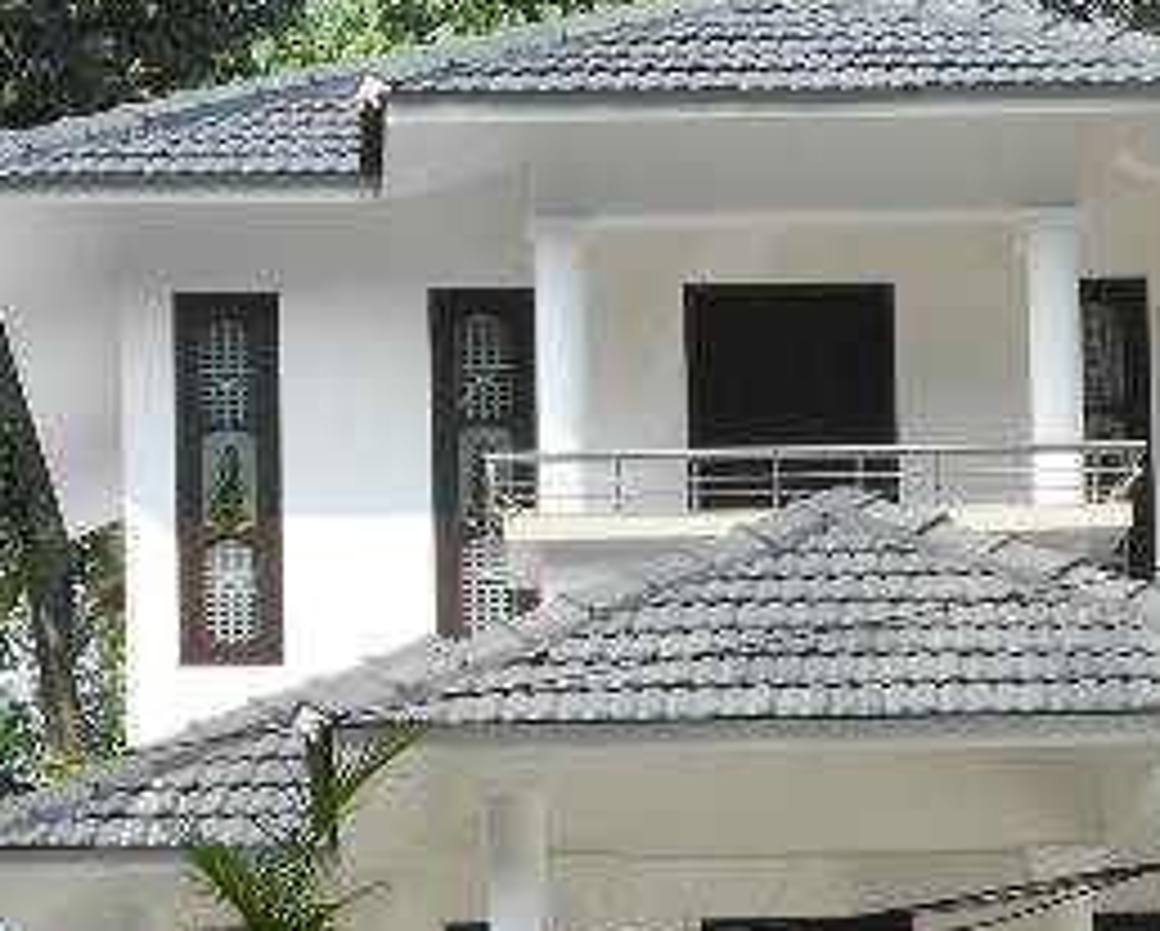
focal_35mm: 208
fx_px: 7149
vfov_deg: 7.4
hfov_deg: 9.3
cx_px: 715
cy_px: 774
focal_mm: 15.4
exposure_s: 1/160
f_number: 6.3
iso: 80
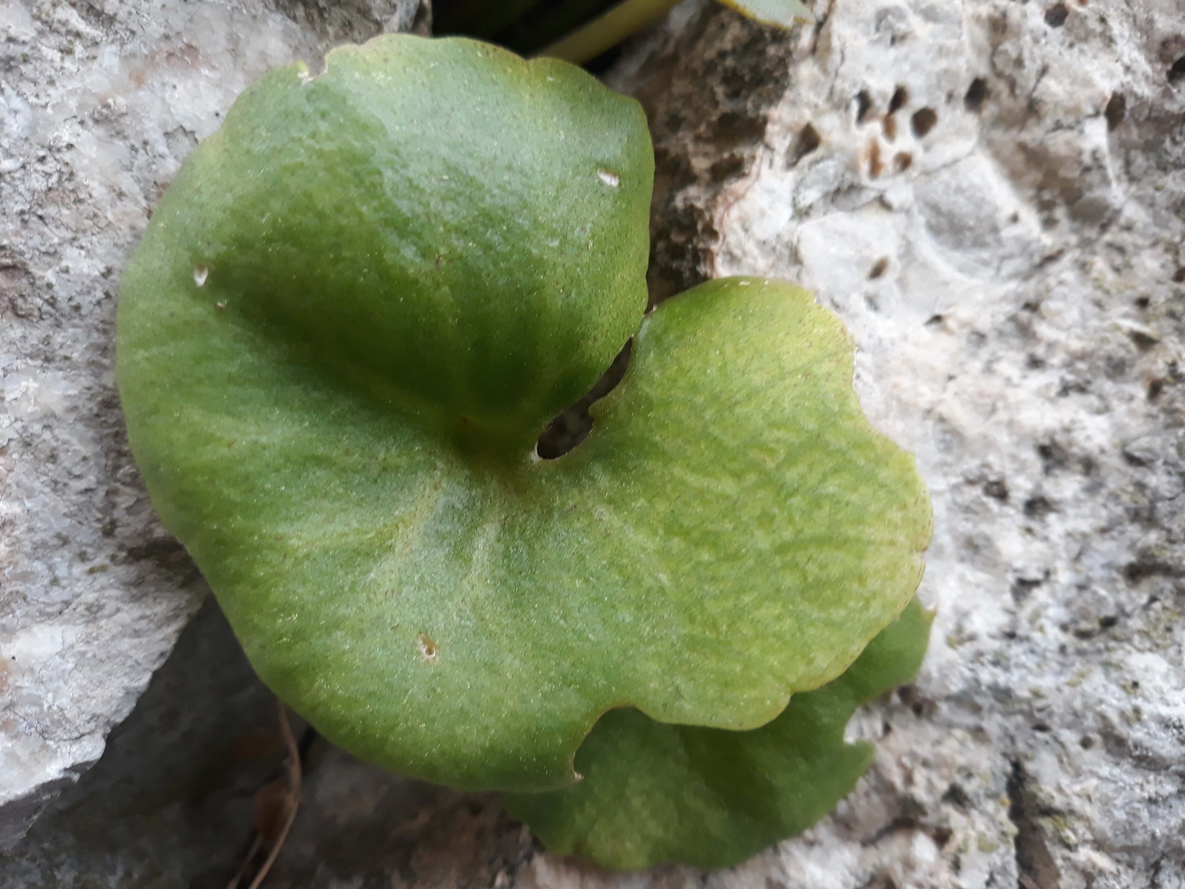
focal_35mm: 27
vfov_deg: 51.4
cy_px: 444
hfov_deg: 65.3
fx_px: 924
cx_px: 592
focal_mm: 3.71
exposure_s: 1/50
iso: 100
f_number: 1.7
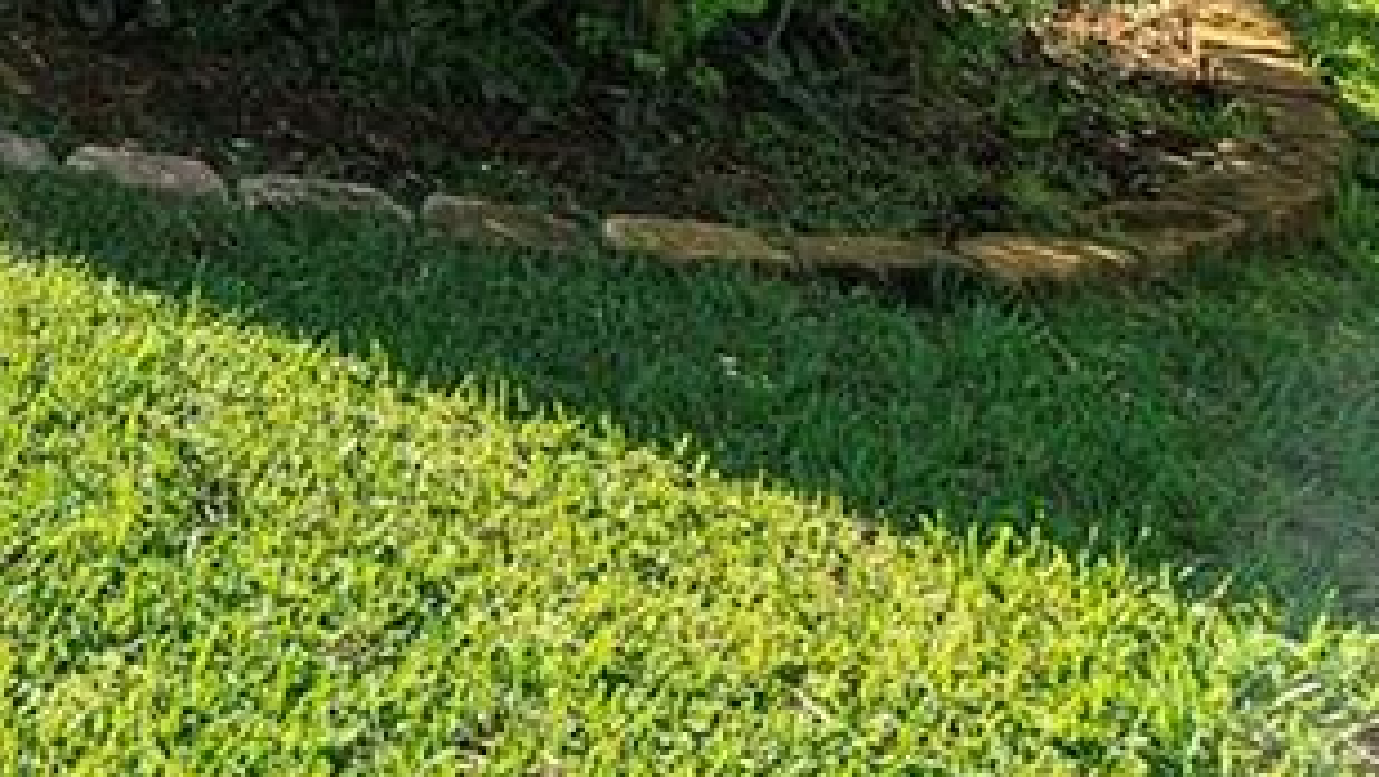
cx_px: -660
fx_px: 1902
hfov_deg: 27.8
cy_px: -625
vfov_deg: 18.2
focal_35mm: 52
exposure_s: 1/100
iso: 100
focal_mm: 10
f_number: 11
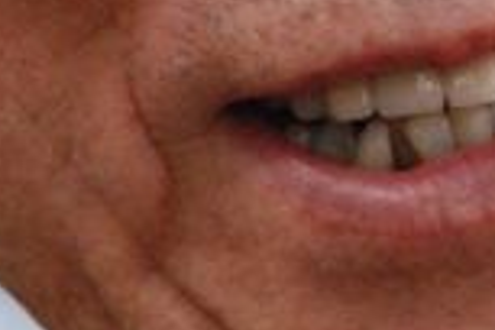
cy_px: -139
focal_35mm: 1140
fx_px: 15669
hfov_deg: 1.8
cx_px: 362
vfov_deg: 1.2
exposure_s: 1/1000
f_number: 6
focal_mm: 145
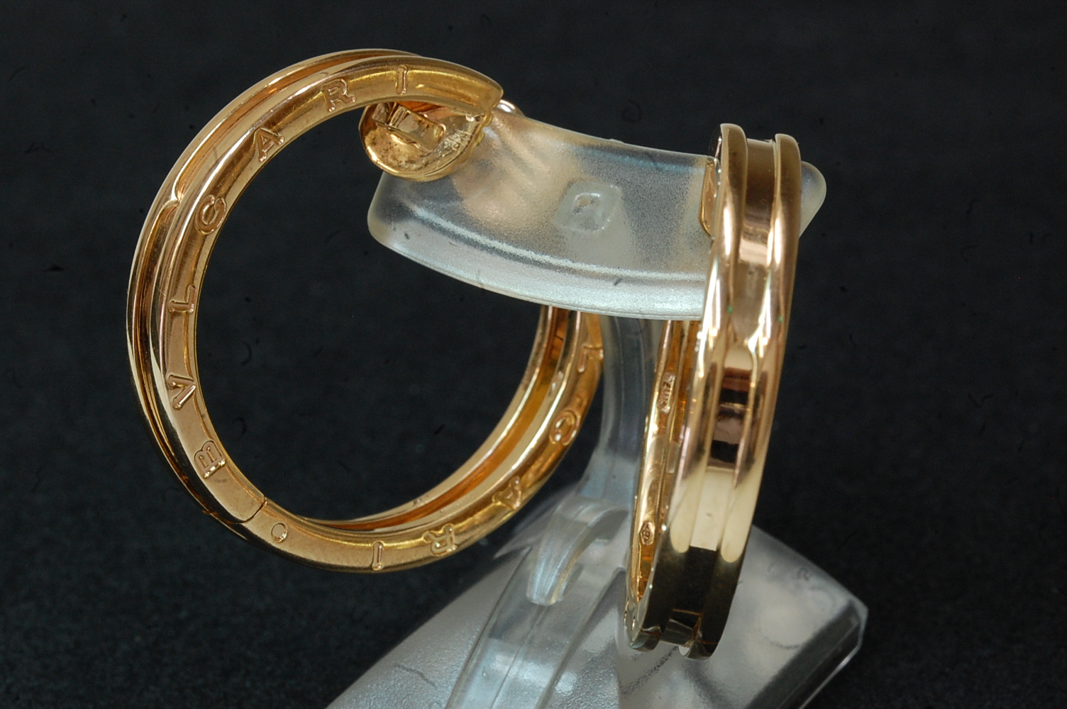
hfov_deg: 15.2
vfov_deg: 10.1
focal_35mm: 135
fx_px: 3998
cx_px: 534
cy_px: 354
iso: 800
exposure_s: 1/8
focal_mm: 90
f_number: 22
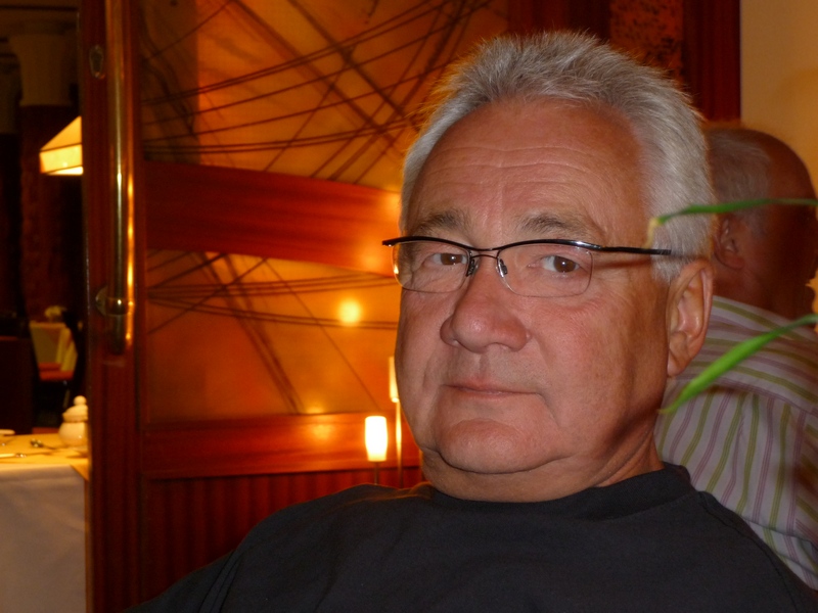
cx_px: 409
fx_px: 1985
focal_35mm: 84
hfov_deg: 23.3
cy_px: 306
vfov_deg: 17.6
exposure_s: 1/8
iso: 250
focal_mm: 14.2
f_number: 4.7
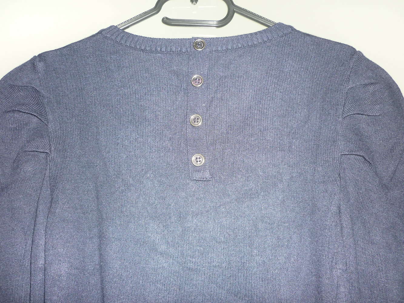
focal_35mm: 33
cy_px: 152
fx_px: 385
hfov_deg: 55.3
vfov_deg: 43.0
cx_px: 202
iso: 100
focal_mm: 5.5
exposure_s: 1/30
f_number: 2.8
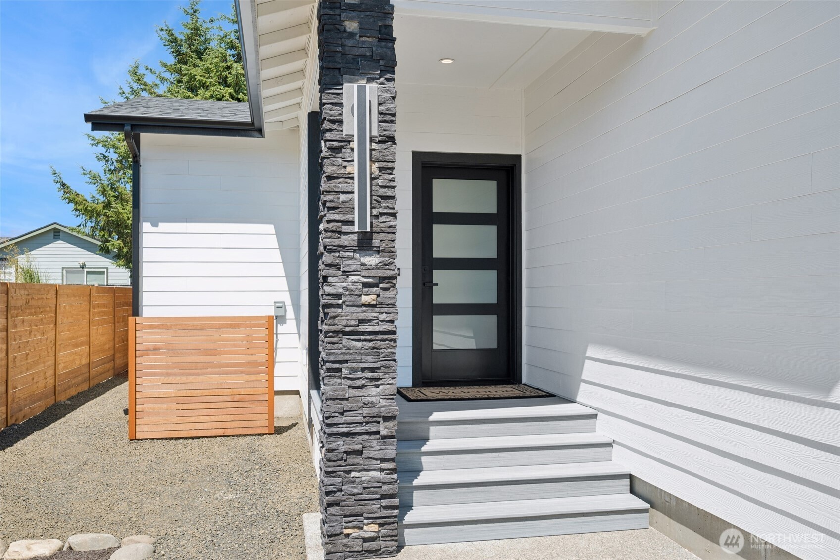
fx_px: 700
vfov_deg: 43.6
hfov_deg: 61.9
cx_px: 420
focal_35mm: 30
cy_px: 280
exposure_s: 1/100
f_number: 11
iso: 200
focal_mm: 30
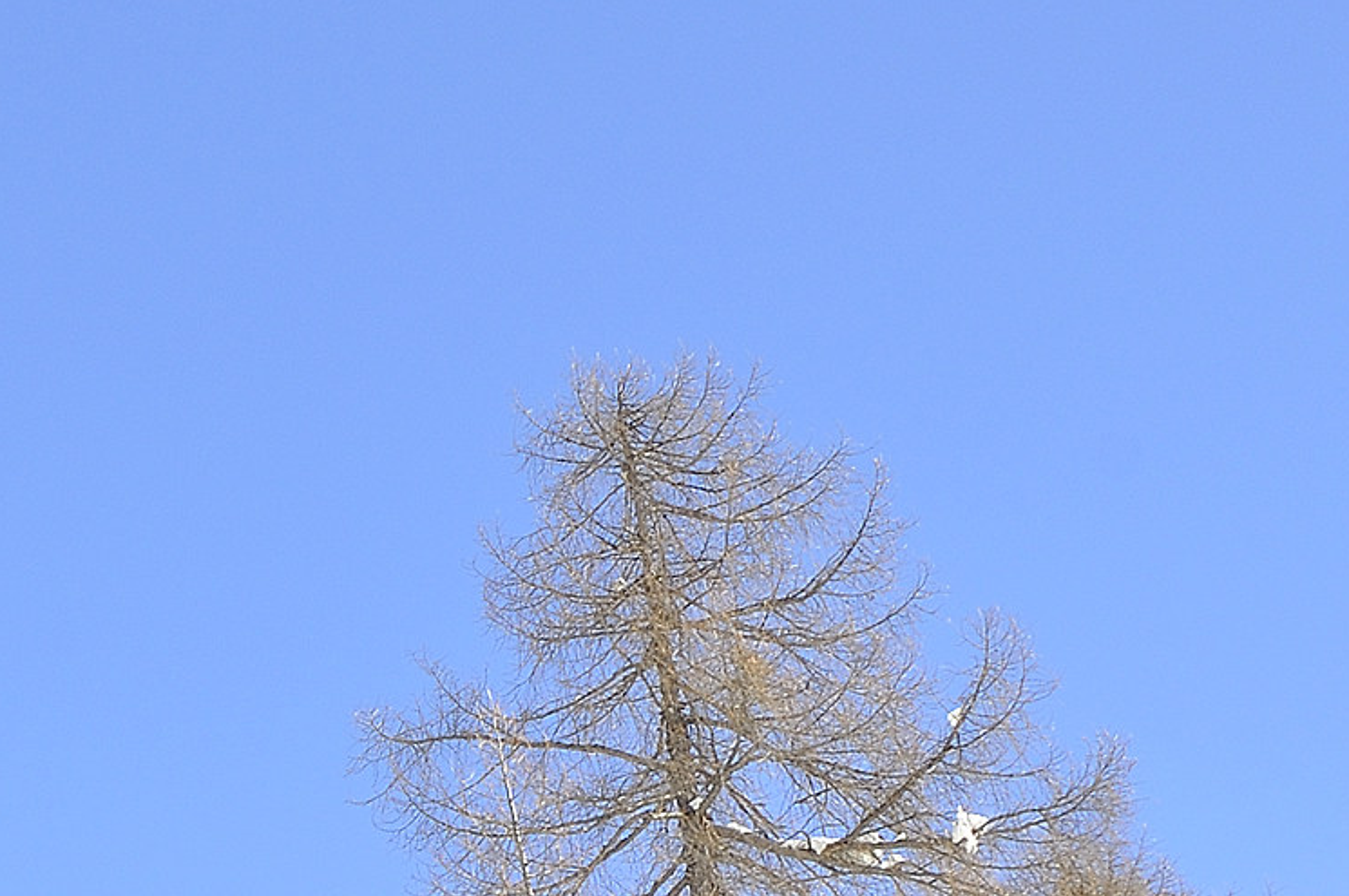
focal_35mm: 87
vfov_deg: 15.2
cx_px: -63
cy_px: 1050
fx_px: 3256
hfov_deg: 22.3
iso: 200
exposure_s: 1/60
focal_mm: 18
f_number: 11
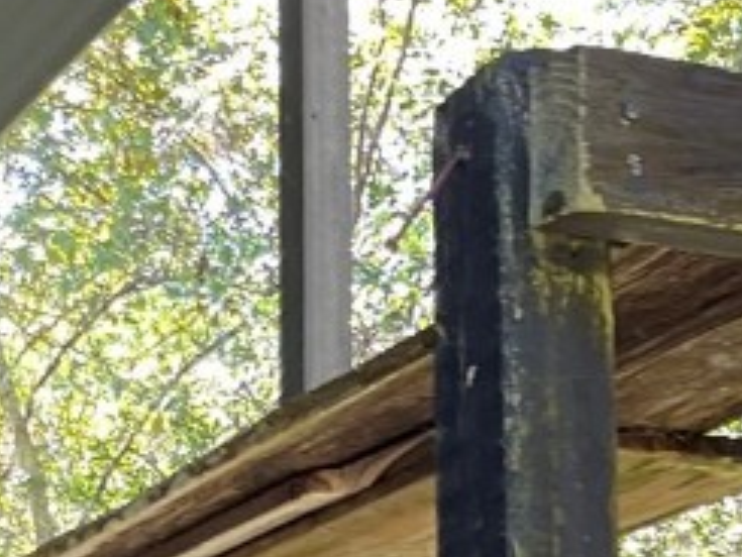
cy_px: 1066
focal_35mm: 121
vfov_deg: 11.2
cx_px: -397
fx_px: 2595
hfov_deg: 15.0
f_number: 1.8
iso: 40
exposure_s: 1/60
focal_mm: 3
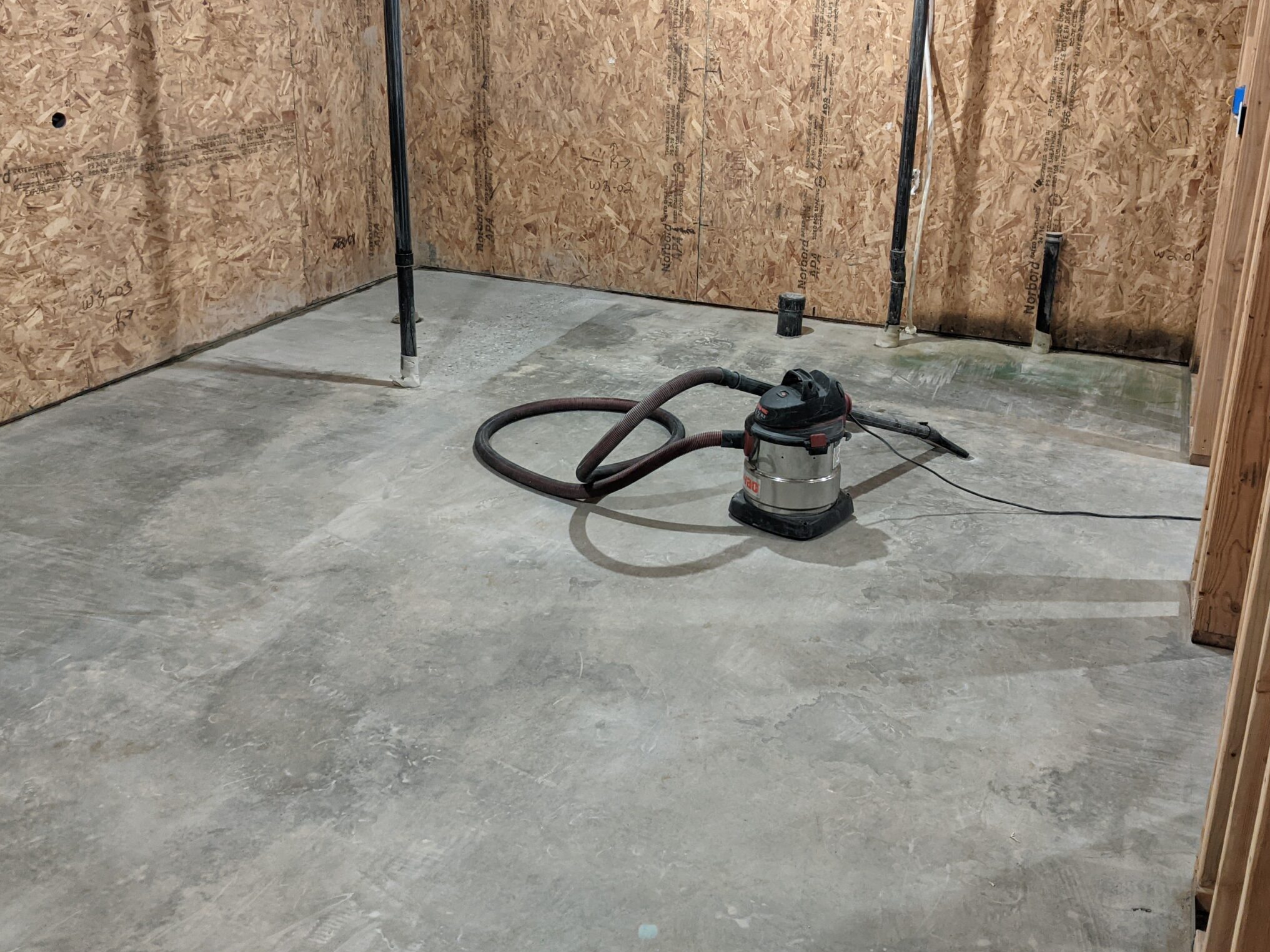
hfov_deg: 53.9
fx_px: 1247
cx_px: 670
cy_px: 360
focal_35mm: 34
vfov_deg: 41.5
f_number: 1.8
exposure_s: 1/24
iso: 352
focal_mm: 4.44
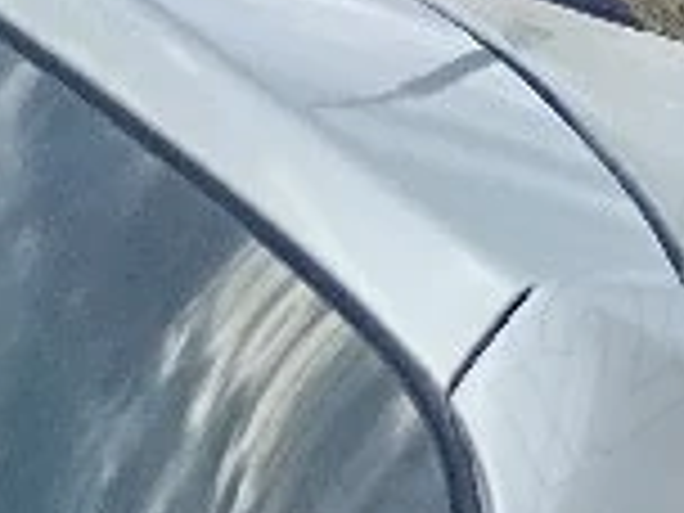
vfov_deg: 7.3
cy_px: 1616
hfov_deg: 9.1
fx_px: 3517
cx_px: 2016
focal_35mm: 178
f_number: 1.9
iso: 100
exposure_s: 1/244
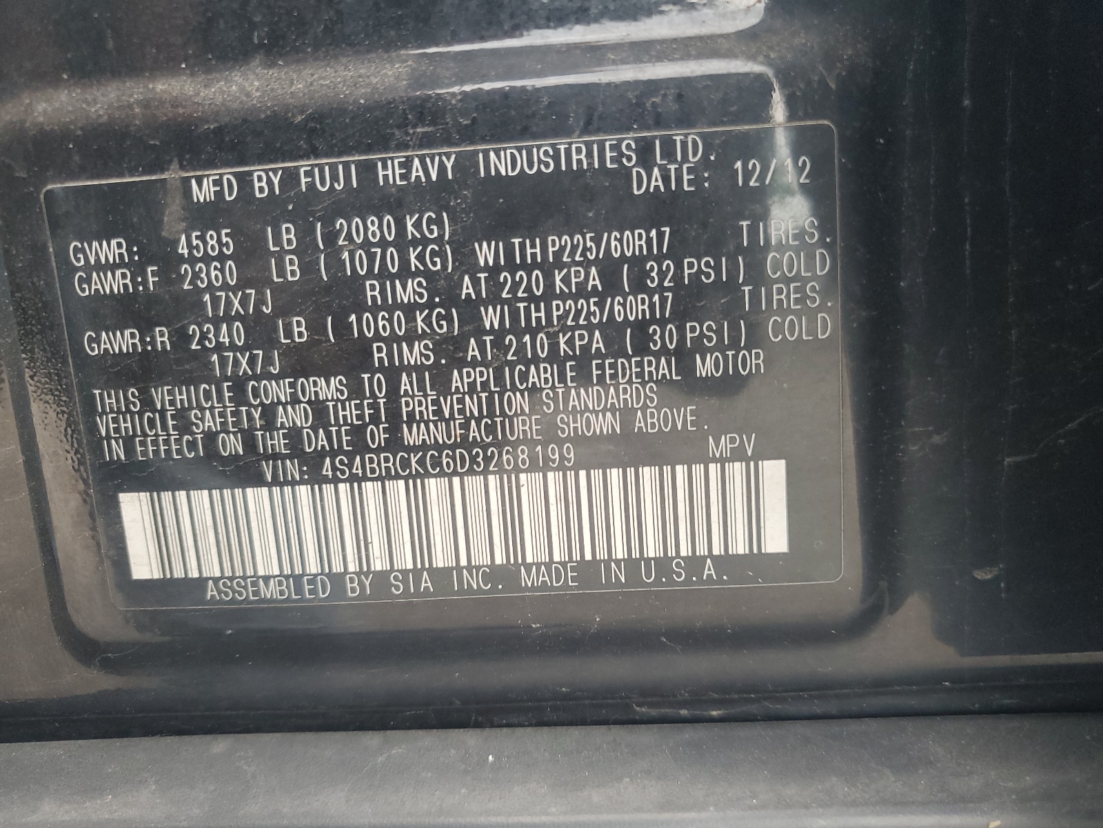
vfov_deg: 53.1
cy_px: 414
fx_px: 828
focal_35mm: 26
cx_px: 552
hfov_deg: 67.3
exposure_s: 1/120
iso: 71
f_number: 1.5
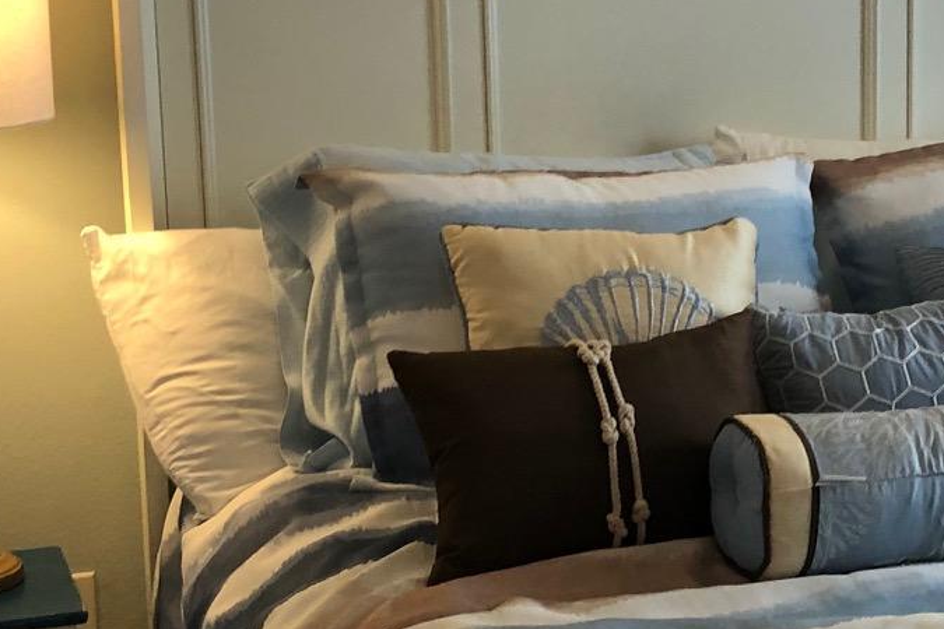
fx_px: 2281
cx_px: 751
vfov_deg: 15.7
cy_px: 305
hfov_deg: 23.1
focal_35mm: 87
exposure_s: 1/17
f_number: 1.8
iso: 40
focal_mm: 4
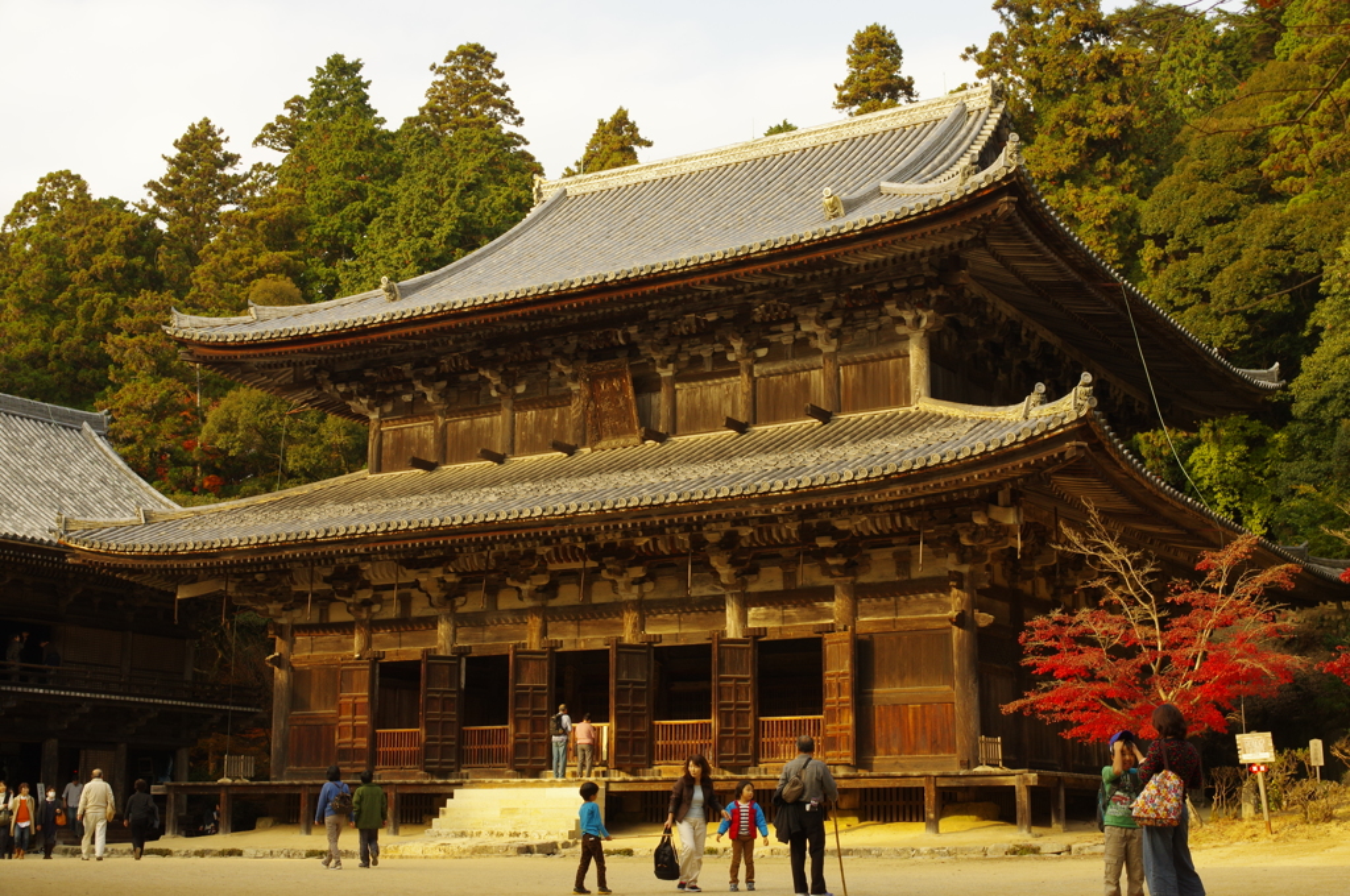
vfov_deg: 29.2
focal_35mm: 46
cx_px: 675
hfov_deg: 42.8
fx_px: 1723
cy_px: 448
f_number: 9
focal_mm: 31
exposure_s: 1/100
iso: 400
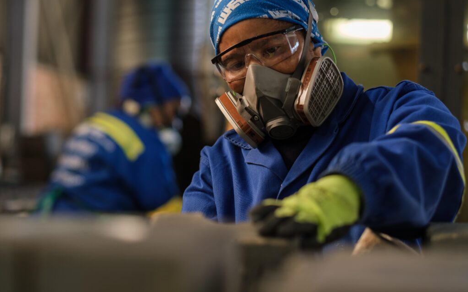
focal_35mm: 86
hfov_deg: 24.1
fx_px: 1097
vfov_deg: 15.2
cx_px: 234
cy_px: 139
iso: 320
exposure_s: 1/200
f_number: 1.8
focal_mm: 56
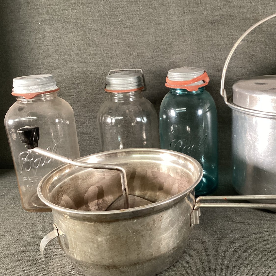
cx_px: 182
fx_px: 334
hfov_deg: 44.3
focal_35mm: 37
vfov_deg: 44.9
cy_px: 138
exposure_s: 1/60
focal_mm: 3.3
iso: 125
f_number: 2.4
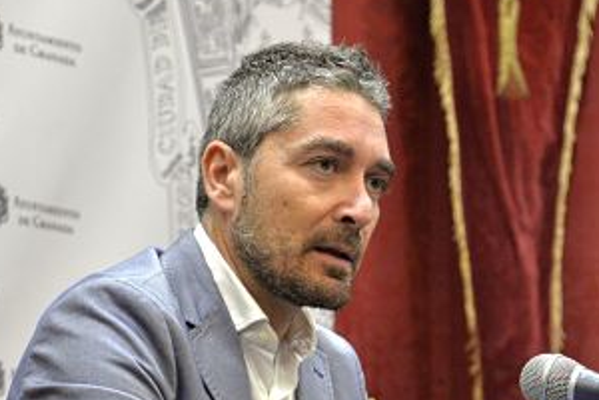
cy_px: 384
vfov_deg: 9.5
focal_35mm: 144
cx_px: 348
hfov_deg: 14.2
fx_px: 2396
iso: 2800
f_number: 4.5
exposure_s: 1/60
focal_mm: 65
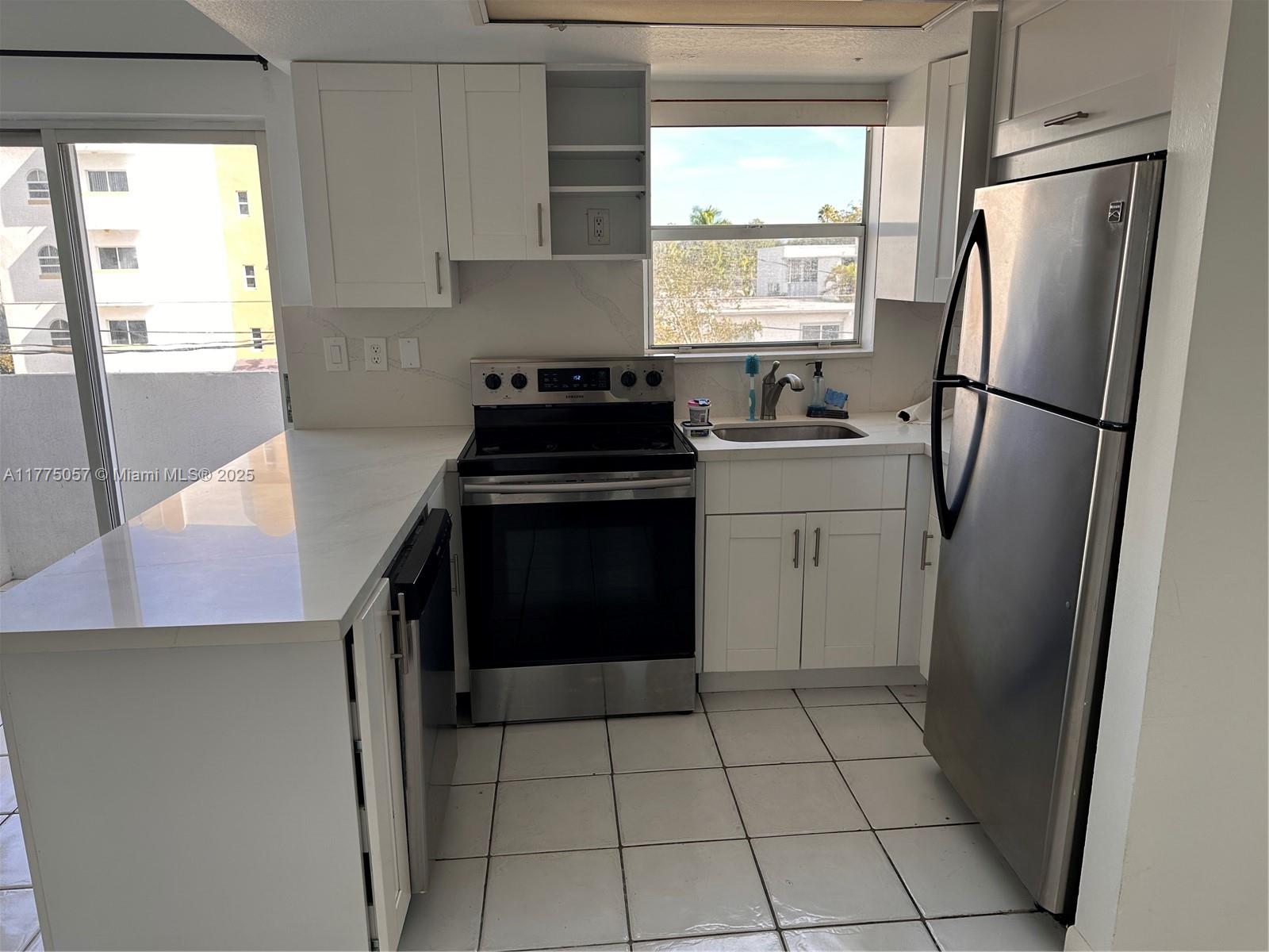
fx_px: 880
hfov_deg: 71.6
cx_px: 634
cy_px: 476
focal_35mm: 24
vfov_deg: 56.8
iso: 64
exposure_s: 1/191
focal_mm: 6.86
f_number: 1.78
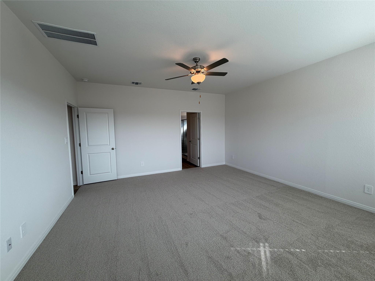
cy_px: 140
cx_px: 188
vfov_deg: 85.7
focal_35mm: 14
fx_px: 152
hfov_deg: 102.1
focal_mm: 2.22
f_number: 2.2
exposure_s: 1/120
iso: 32
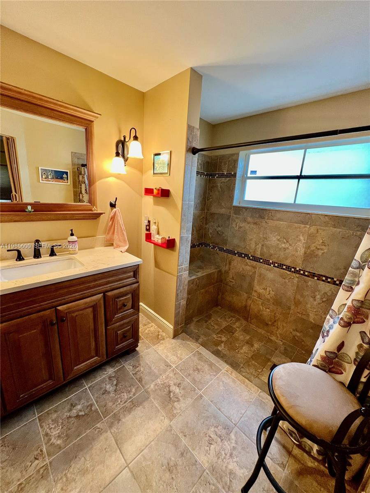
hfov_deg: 89.9
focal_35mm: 13
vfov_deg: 106.2
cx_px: 185
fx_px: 185
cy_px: 246
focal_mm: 1.57
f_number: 1.8
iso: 250
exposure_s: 1/60
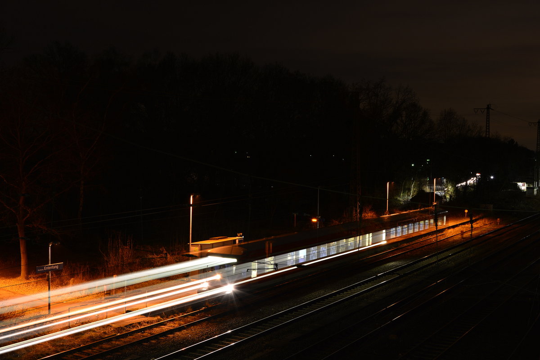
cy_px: 180
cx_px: 270
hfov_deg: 43.6
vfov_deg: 29.9
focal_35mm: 45
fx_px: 675
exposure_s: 30
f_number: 9
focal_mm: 30
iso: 100
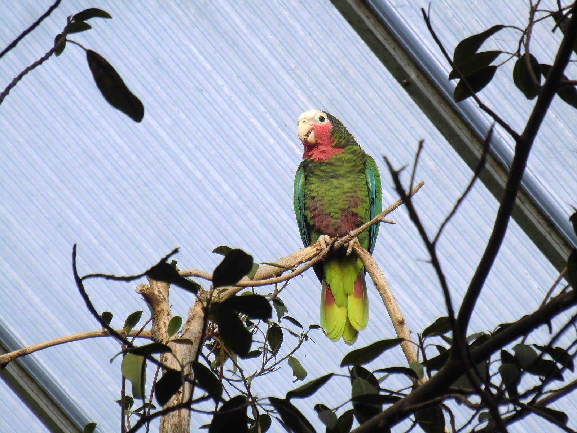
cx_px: 288
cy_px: 216
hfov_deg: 8.2
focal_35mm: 240
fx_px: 4000
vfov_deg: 6.2
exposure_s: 1/250
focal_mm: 43
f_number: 5.7
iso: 125
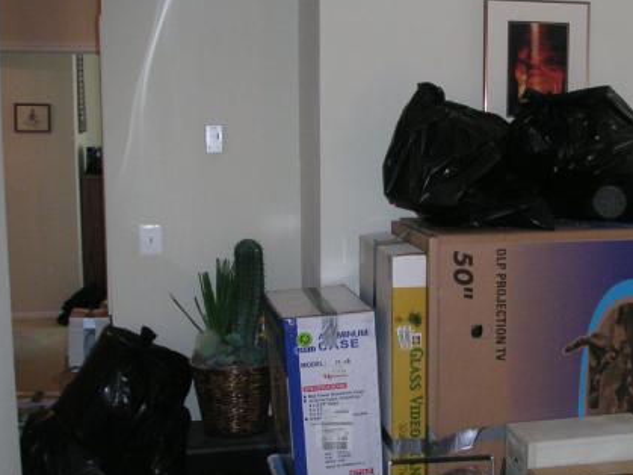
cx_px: 446
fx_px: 1060
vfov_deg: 25.2
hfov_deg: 32.8
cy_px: 275
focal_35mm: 58
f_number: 2.8
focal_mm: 6
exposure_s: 1/45
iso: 160
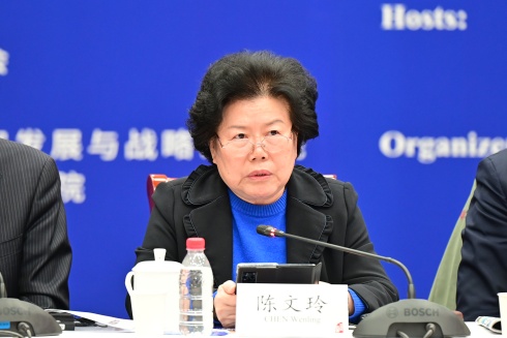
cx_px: 254
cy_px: 169
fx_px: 3803
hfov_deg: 7.6
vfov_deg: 5.1
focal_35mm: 270
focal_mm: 180
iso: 1600
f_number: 3.5
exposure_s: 1/100
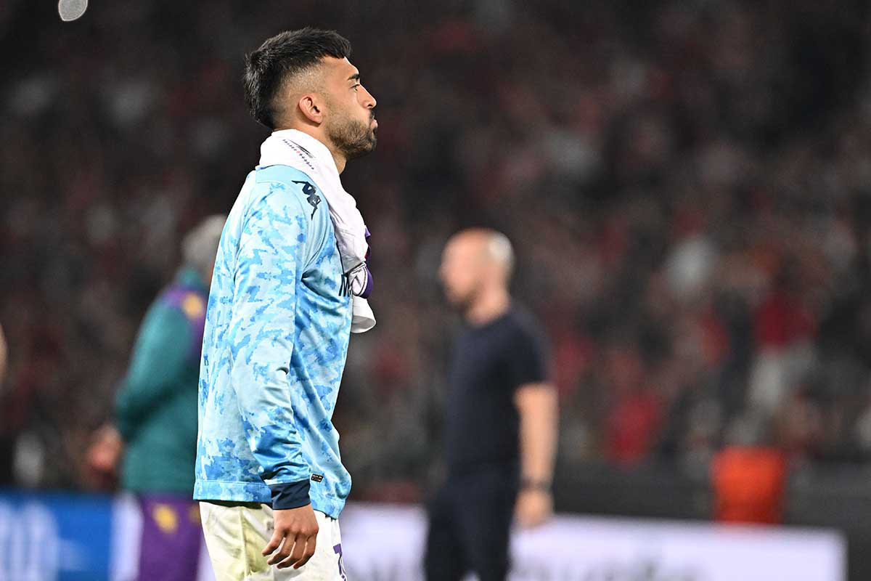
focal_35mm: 600
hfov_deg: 3.4
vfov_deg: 2.3
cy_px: 290
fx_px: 14516
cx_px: 436
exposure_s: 1/1600
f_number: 4
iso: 5000
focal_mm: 400
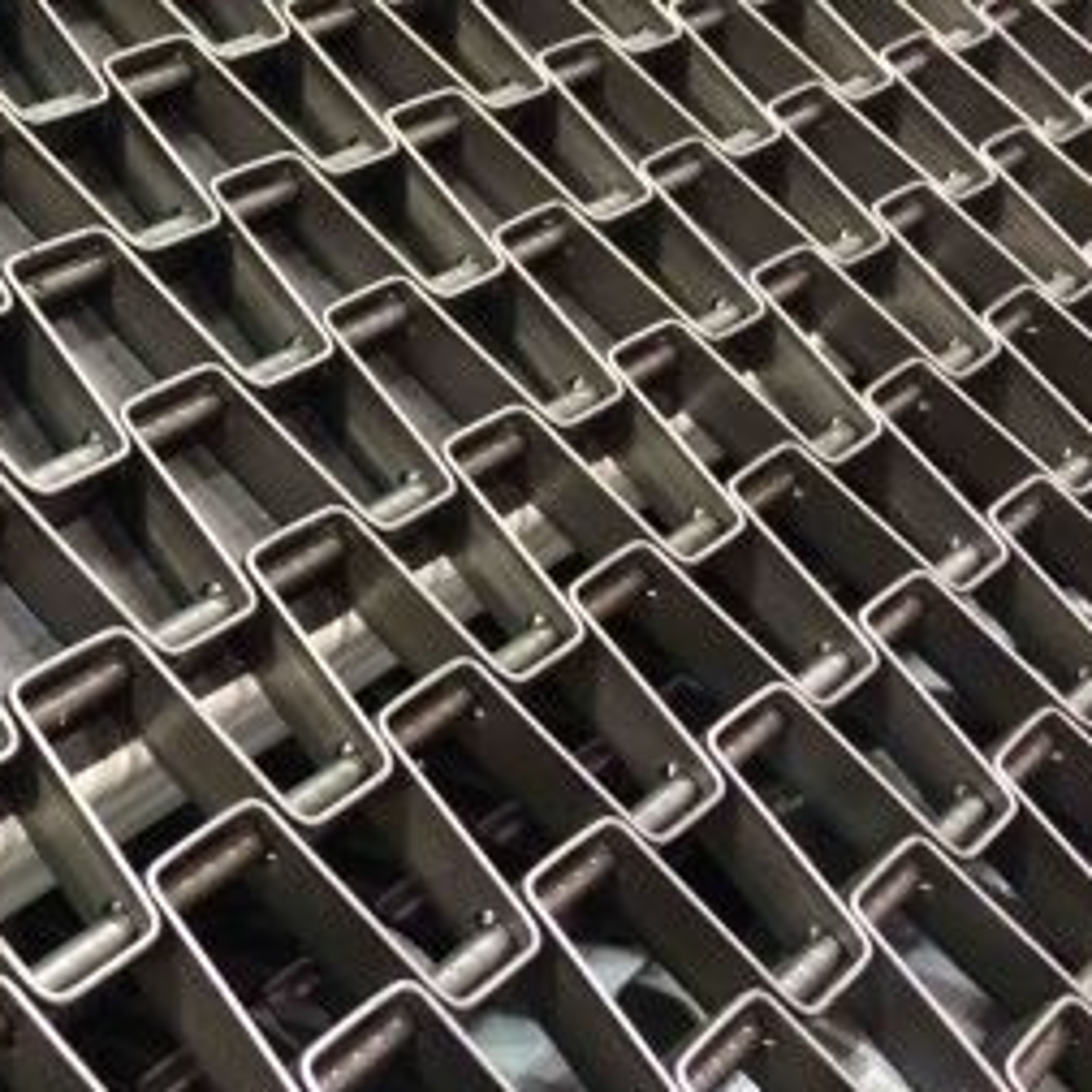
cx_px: -95
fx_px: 2391
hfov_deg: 24.1
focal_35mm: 67
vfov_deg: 25.4
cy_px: 272
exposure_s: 1/30
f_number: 2.2
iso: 250
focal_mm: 4.12
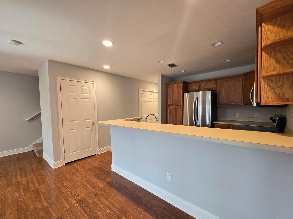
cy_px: 116
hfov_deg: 102.0
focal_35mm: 14
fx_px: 118
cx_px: 151
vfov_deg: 85.6
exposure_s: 1/60
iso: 125
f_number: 2.2
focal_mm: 1.7
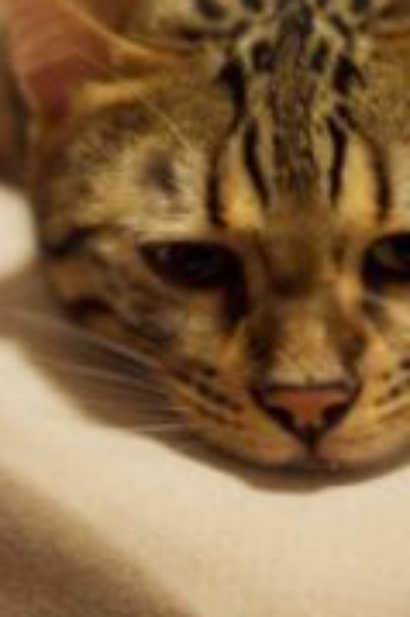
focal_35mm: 148
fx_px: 2533
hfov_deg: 9.2
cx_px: 59
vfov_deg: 13.8
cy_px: 140
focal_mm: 35
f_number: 1.4
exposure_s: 1/60
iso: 500
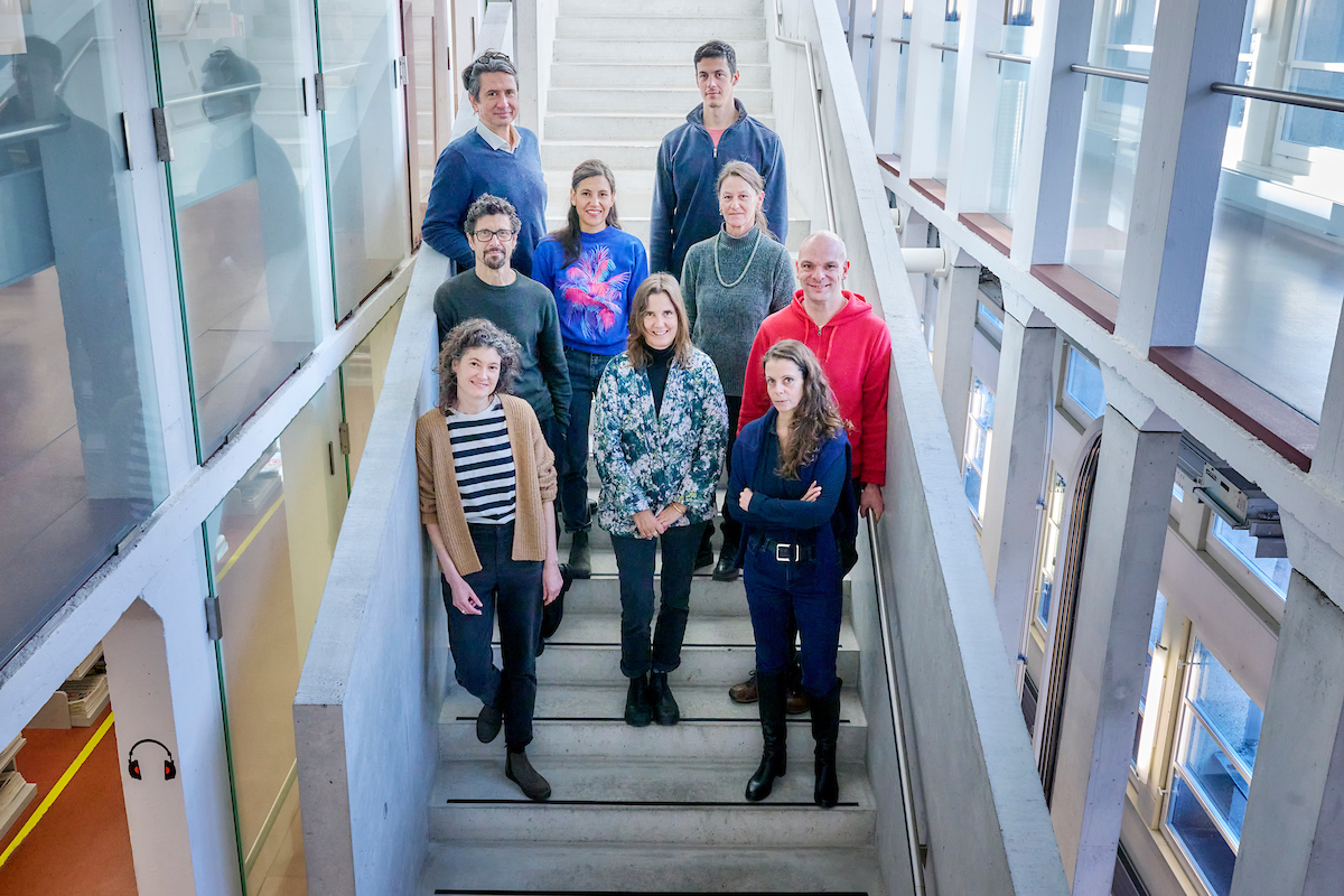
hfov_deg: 55.1
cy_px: 448
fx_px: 1288
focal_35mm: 34
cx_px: 672
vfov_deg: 38.4
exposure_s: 1/125
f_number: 8
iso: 3200
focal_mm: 34.5
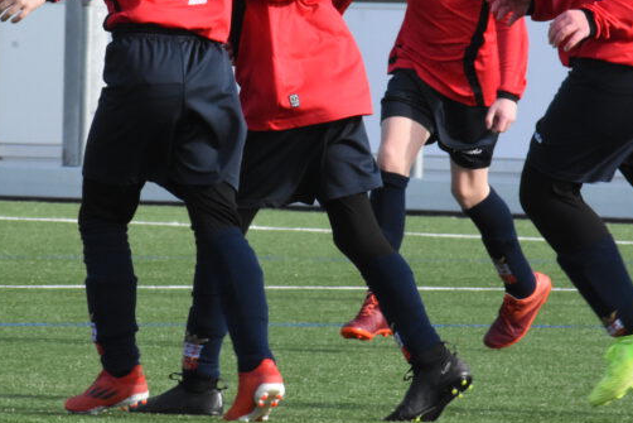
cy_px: 119
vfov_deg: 1.7
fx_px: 13982
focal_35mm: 795
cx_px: 228
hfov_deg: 2.6
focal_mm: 260
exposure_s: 1/500
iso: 2500
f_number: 25
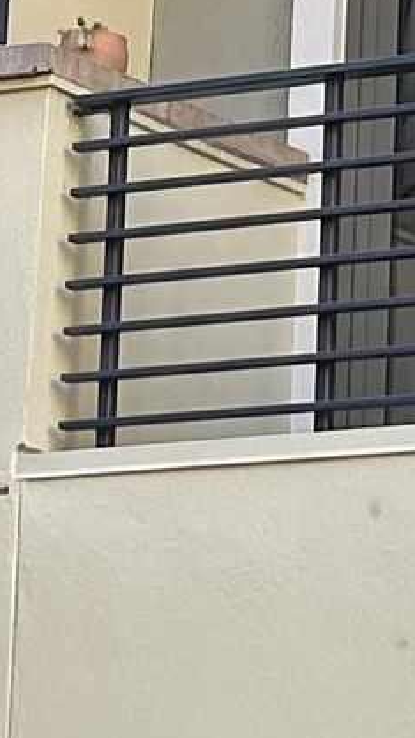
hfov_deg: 5.8
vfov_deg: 10.3
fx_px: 4071
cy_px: 101
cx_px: 390
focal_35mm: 208
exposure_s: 1/452
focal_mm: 5.7
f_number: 1.5
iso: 50
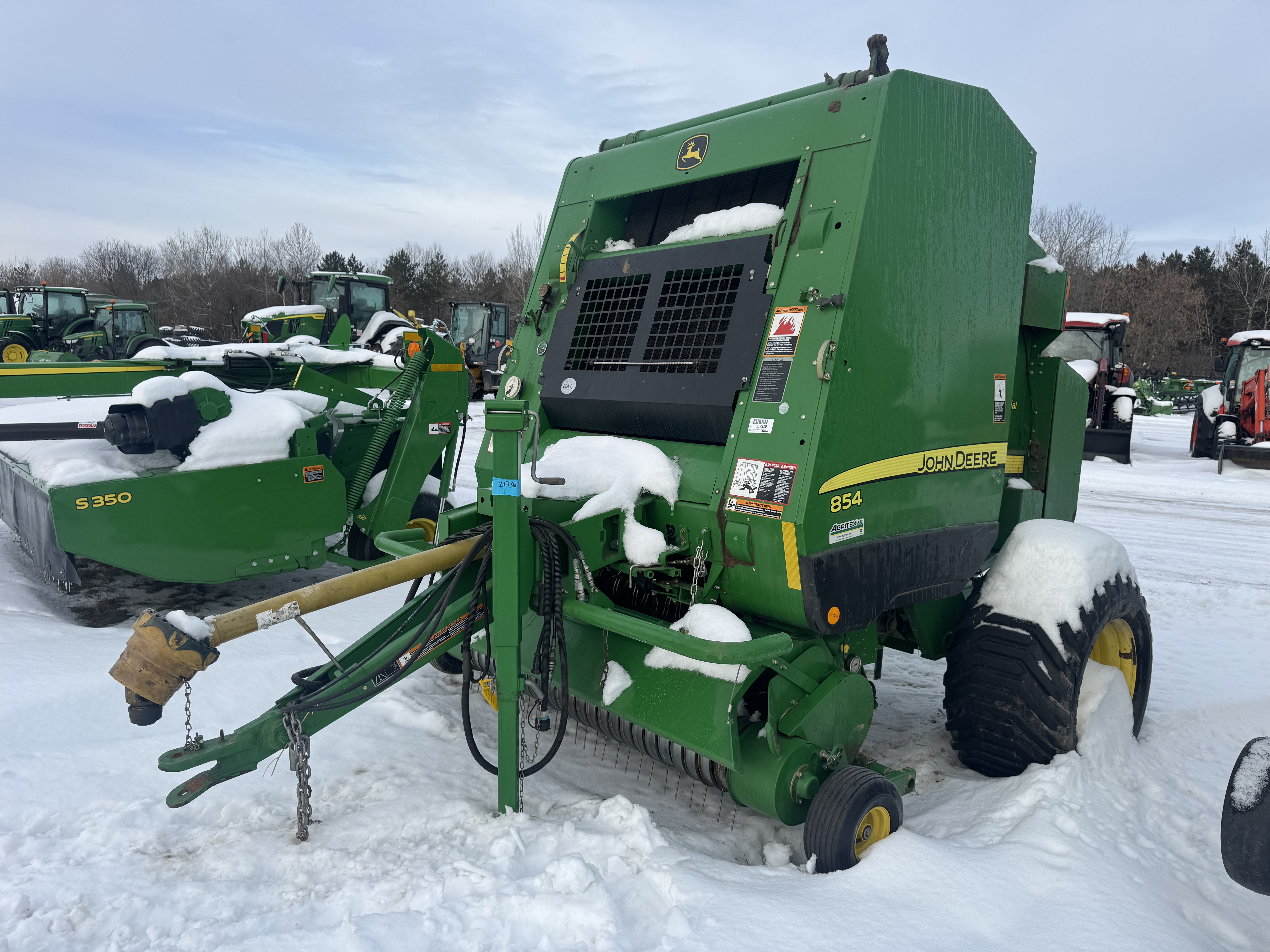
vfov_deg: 56.8
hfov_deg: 71.6
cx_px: 635
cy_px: 476
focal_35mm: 24
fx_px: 881
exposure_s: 1/1678
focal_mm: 6.76
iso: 80
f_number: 1.78
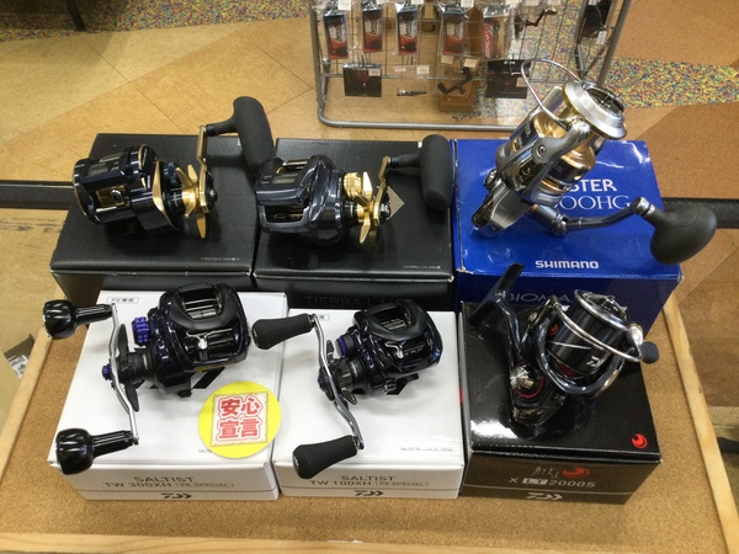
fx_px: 662
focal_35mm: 31
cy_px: 277
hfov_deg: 58.4
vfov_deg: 45.4
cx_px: 370
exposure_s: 1/30
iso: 32
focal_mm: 3.3
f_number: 2.4
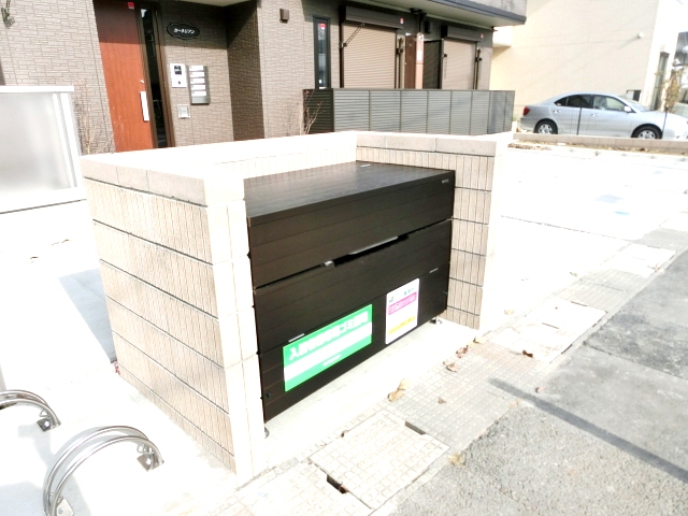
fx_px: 477
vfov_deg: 56.8
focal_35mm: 24
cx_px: 344
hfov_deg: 71.6
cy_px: 258
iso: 80
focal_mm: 4.24
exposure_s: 1/1000
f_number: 3
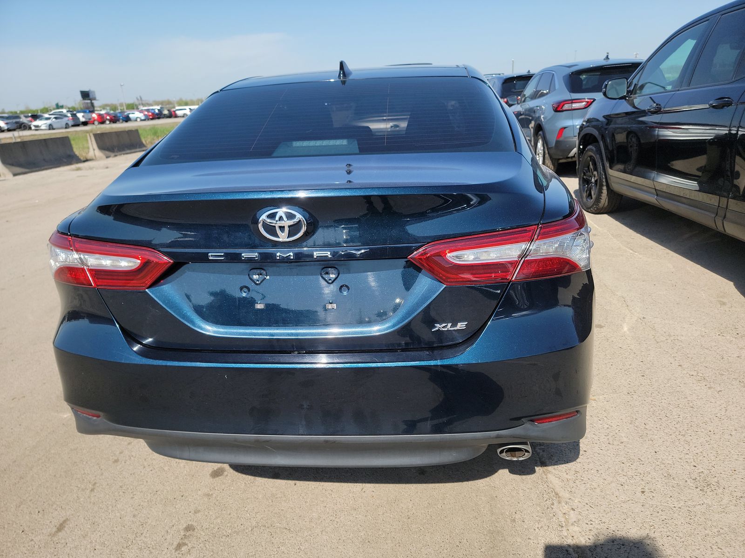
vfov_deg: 56.8
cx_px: 372
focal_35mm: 24
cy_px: 279
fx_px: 517
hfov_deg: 71.6
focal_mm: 6.7
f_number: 1.8
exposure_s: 1/691
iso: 50
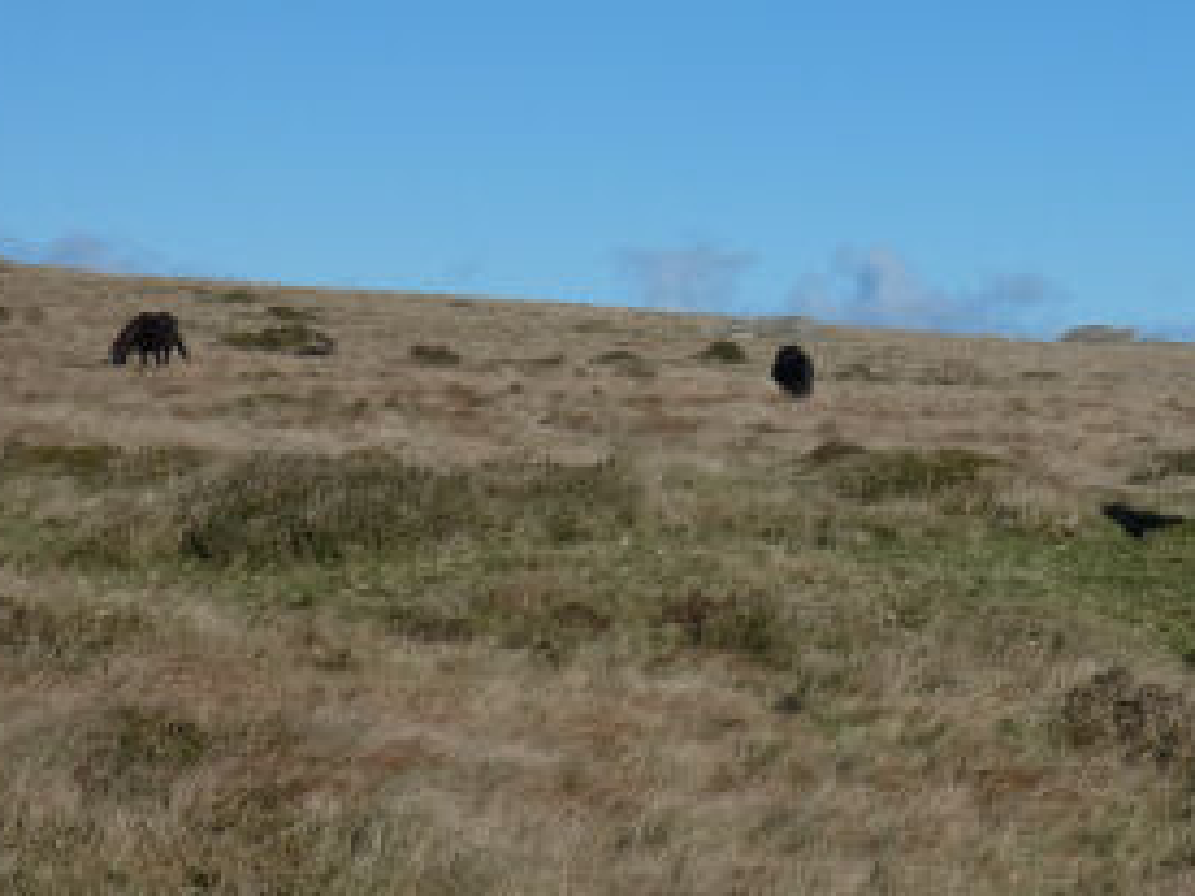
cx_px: 992
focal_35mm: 137
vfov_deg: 10.8
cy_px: 312
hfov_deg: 14.3
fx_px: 4729
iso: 80
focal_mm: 11.3
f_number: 5
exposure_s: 1/800
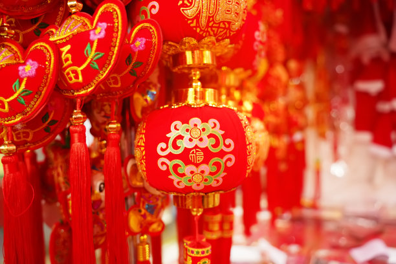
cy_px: 132
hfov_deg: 65.5
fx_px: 308
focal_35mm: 28
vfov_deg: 46.4
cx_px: 198
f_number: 3.2
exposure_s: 1/60
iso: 1250
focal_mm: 28
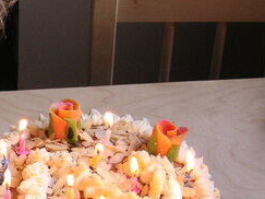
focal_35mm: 122
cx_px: -73
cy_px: 129
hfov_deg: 15.4
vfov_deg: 12.1
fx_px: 934
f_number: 2.8
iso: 50
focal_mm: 6.1
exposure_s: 1/45
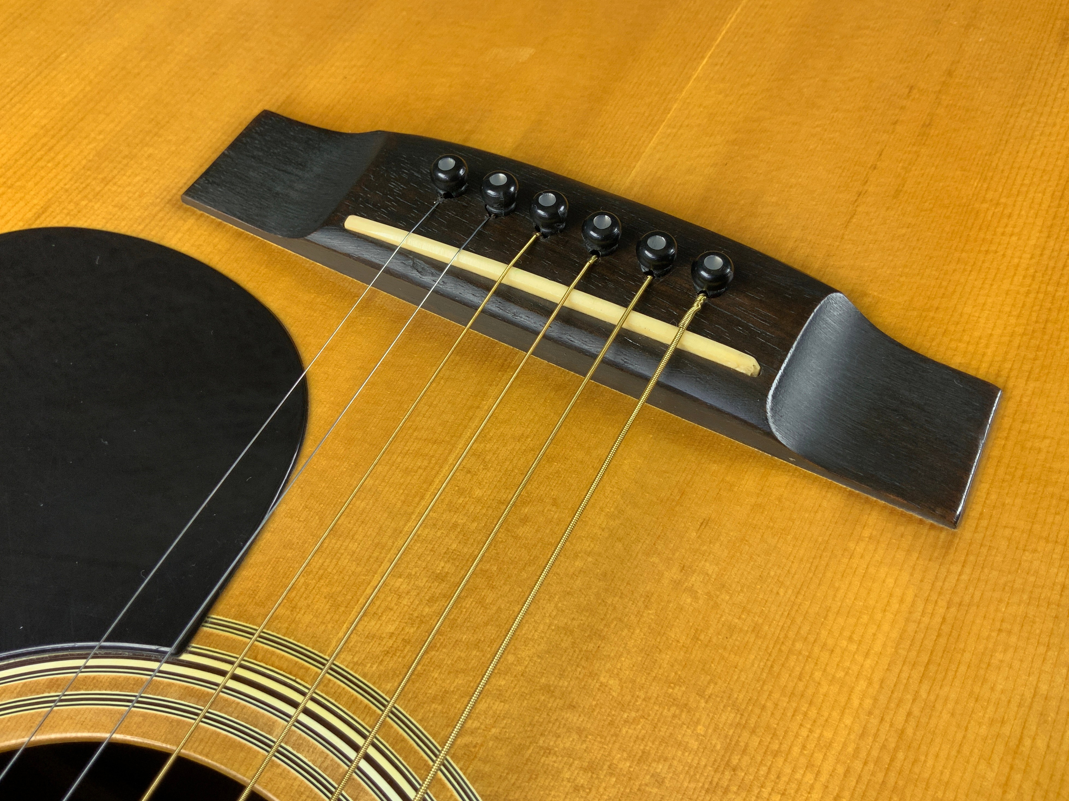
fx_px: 926
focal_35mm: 30
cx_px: 530
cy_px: 407
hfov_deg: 60.0
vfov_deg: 46.8
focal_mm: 3
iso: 80
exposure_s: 1/50
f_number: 1.8
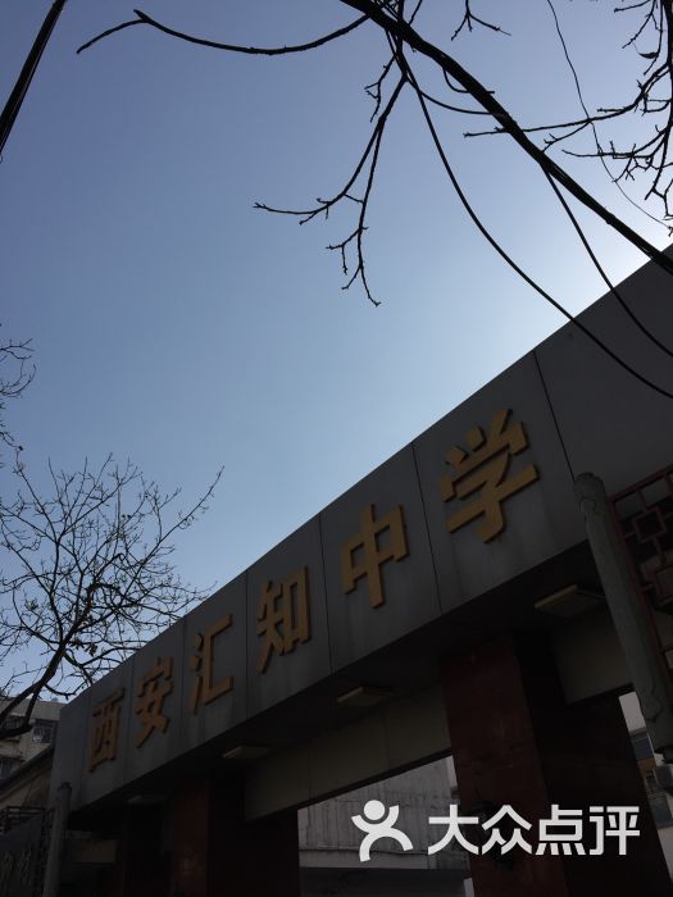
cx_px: 336
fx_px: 752
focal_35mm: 29
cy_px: 448
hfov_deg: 48.2
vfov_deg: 61.7
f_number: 2.2
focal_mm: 4.15
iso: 25
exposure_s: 1/2331
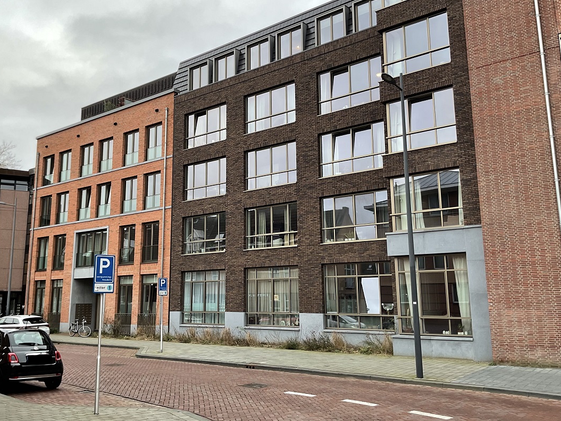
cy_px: 203
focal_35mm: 33
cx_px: 246
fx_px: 535
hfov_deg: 55.2
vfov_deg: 42.9
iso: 20
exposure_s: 1/100
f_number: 1.8
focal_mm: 3
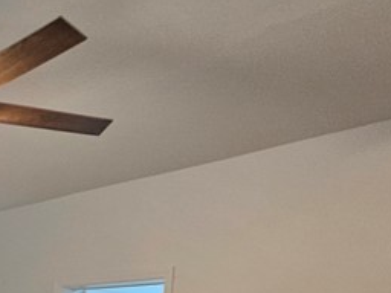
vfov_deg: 24.0
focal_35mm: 52
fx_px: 587
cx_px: -89
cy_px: 398
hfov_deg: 30.7
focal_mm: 2.2
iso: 320
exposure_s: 1/40
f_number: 2.2
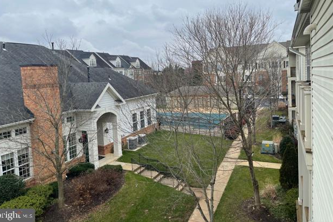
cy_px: 93
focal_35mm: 28
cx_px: 165
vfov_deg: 46.2
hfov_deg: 65.5
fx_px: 259
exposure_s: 1/807
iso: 32
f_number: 1.6
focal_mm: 5.1
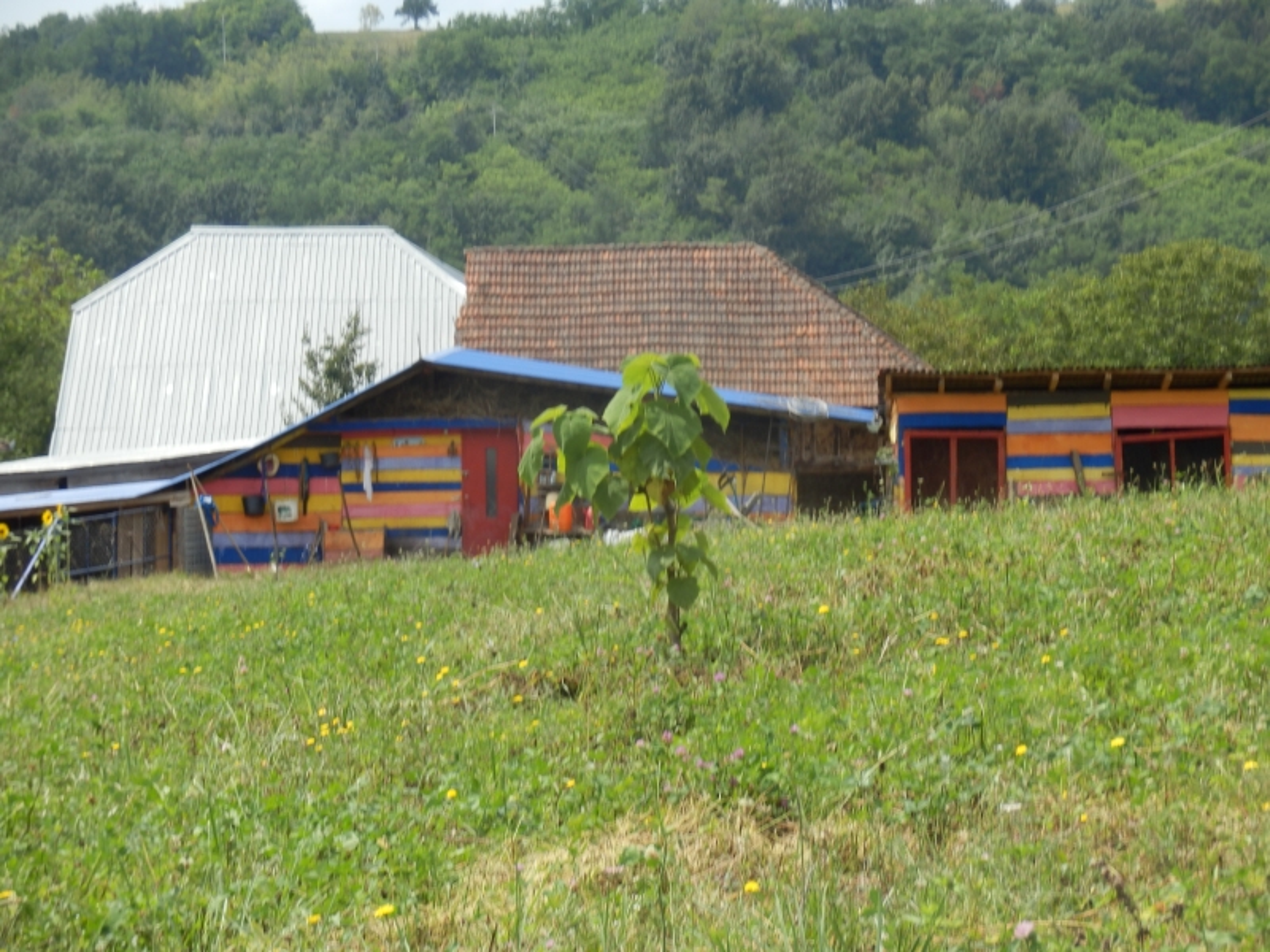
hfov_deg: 14.3
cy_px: 476
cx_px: 635
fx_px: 5063
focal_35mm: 138
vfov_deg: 10.7
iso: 80
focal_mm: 24.4
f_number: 5.8
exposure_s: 1/250
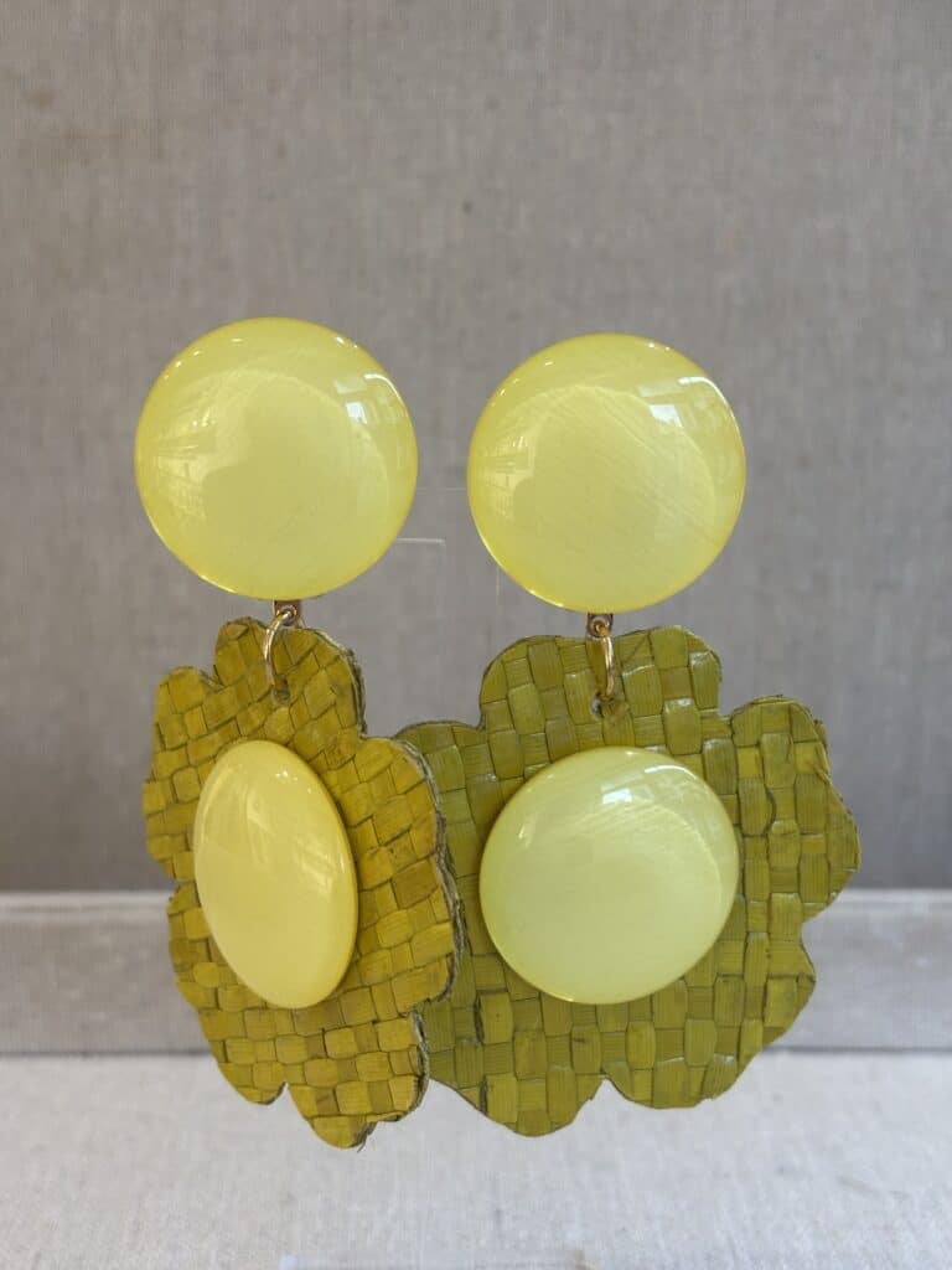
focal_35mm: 52
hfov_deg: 28.0
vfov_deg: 36.8
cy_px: 635
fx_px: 1907
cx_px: 476
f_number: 1.6
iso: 32
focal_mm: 5.96
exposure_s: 1/50
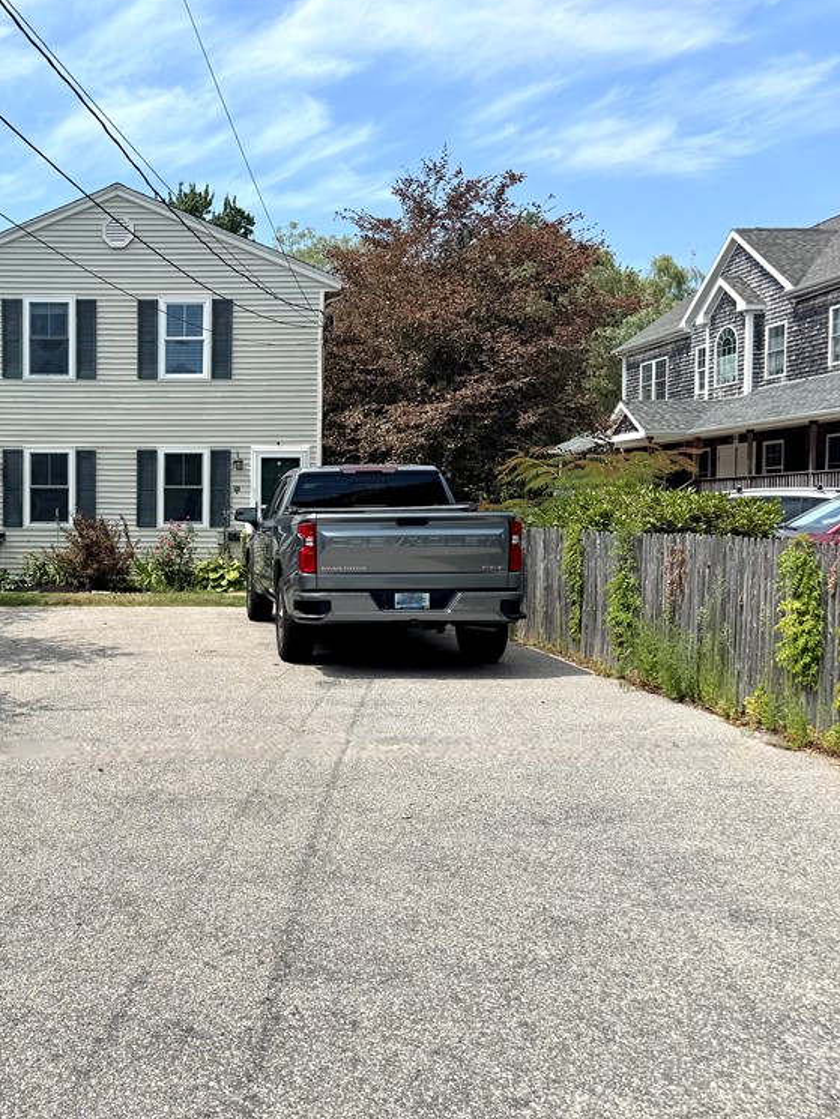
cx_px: 119
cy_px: 554
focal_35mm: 33
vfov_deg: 55.3
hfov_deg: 40.4
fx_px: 1067
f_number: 1.78
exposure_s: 1/3802
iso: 80
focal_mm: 6.76
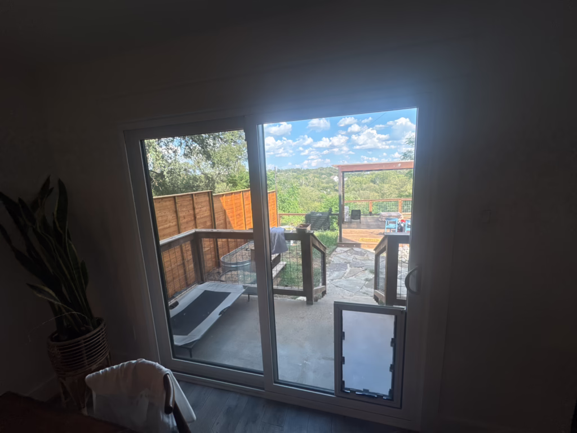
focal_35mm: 14
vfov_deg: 85.7
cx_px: 288
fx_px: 233
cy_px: 216
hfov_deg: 102.1
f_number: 2.2
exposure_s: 1/1063
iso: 125
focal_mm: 2.22
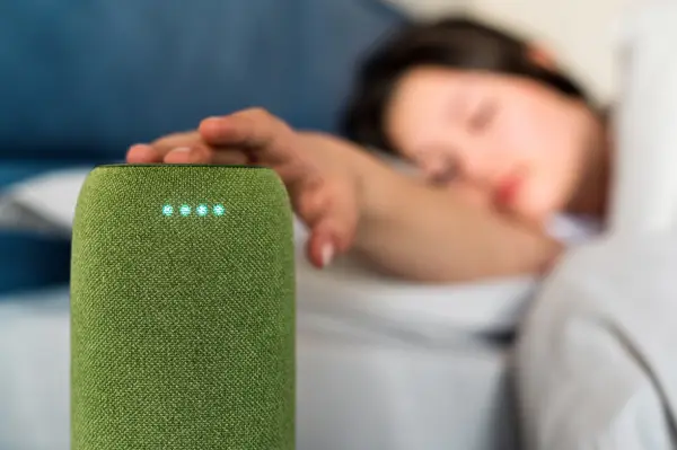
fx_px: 939
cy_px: 225
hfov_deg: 39.6
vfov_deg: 26.9
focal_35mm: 50
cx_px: 338
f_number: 4
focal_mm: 50
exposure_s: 1/100
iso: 800
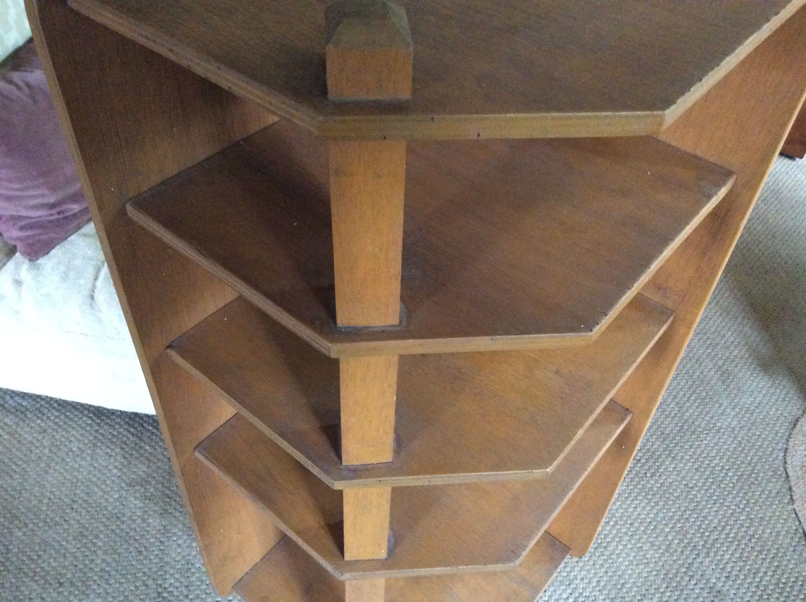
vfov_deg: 44.1
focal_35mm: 32
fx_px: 744
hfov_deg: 56.9
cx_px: 403
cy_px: 301
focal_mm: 3.3
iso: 500
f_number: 2.4
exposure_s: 1/17
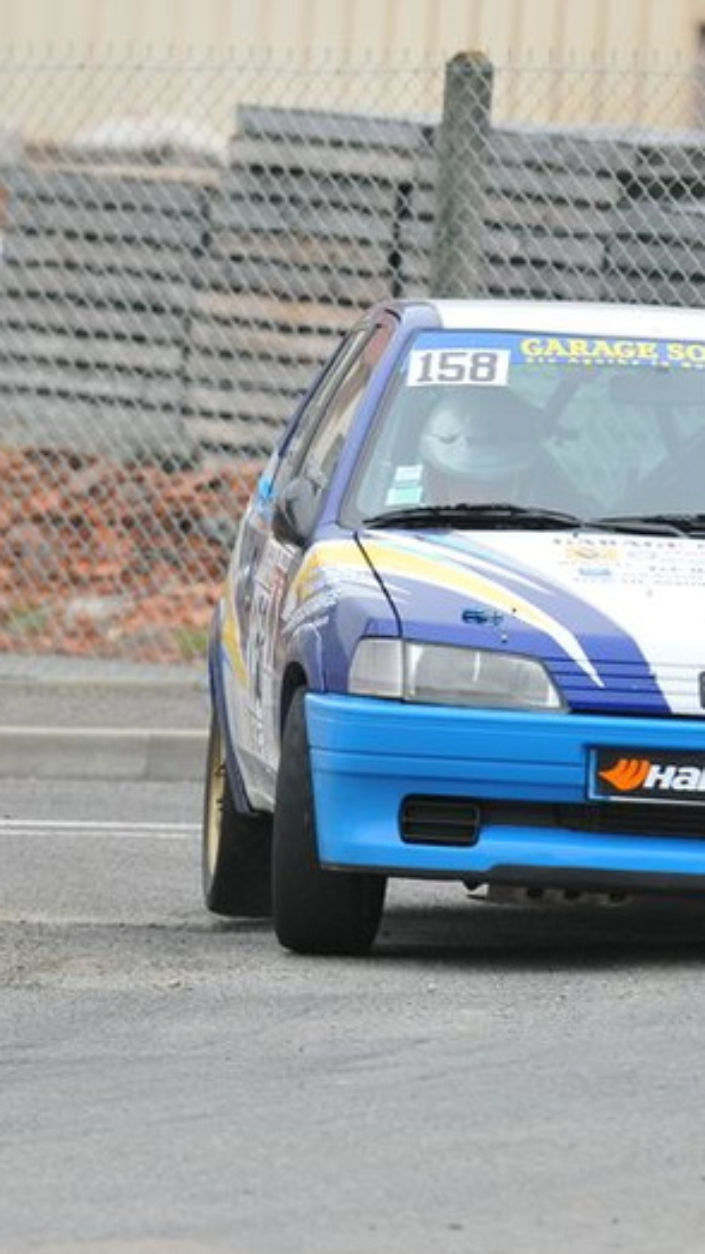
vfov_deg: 4.3
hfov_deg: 2.4
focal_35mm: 499
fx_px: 16591
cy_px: 627
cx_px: 530
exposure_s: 1/800
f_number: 5.6
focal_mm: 210
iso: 1000
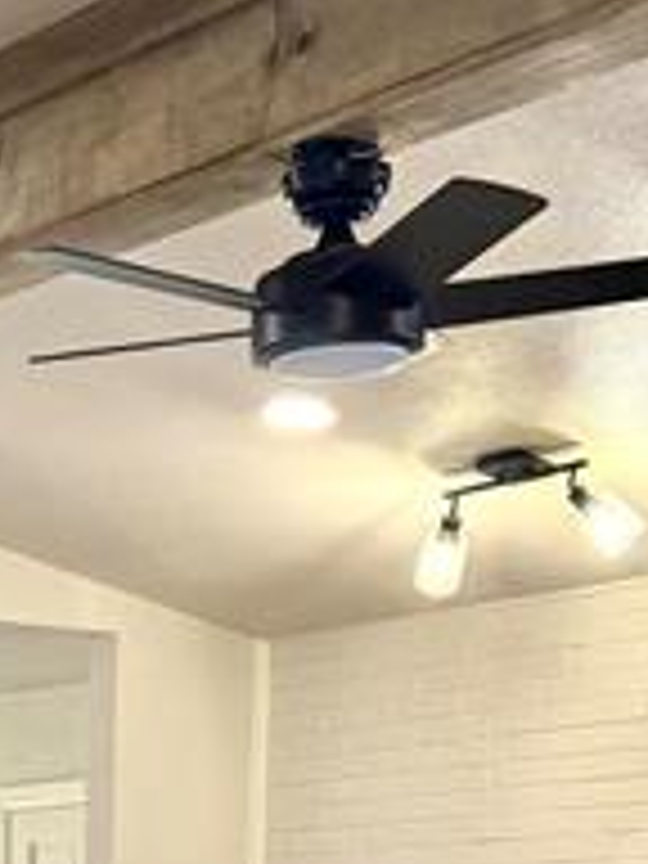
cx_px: -54
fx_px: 2396
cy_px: 1292
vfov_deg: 18.2
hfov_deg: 15.0
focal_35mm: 96
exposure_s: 1/120
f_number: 1.78
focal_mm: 6.76
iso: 200
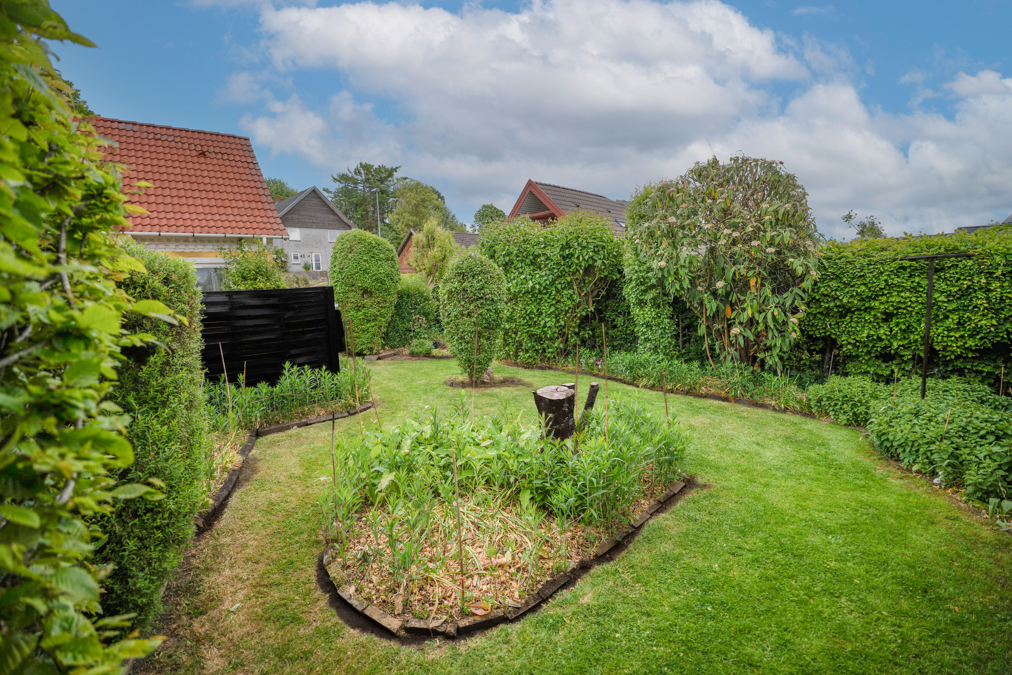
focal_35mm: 16
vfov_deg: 73.7
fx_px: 450
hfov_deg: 96.7
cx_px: 506
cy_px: 338
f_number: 2.8
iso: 250
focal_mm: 16
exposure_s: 1/800
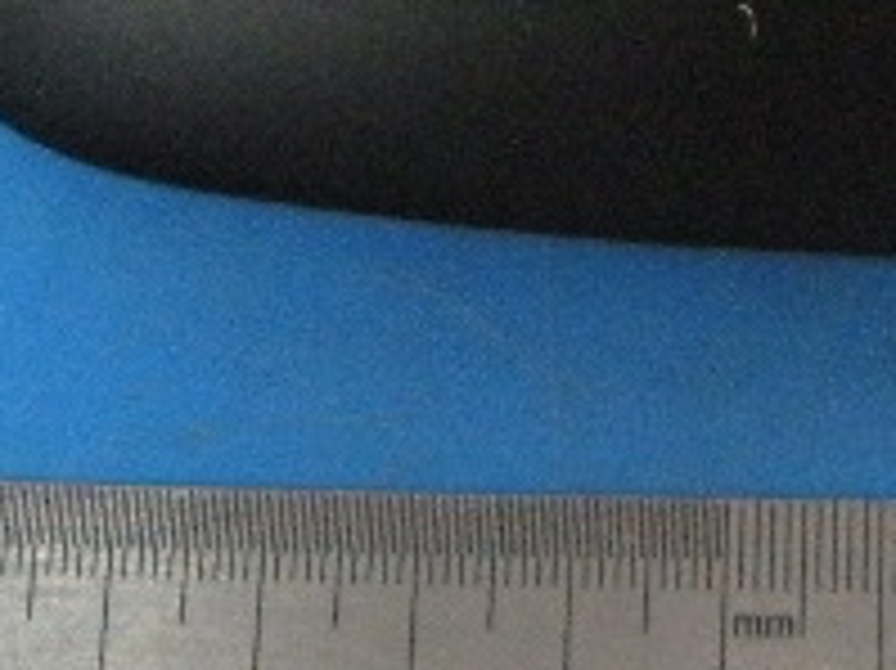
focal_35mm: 139
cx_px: 842
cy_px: -697
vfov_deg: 9.9
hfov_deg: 14.0
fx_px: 3596
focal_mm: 4.7
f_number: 2.8
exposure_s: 1/23.6
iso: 400
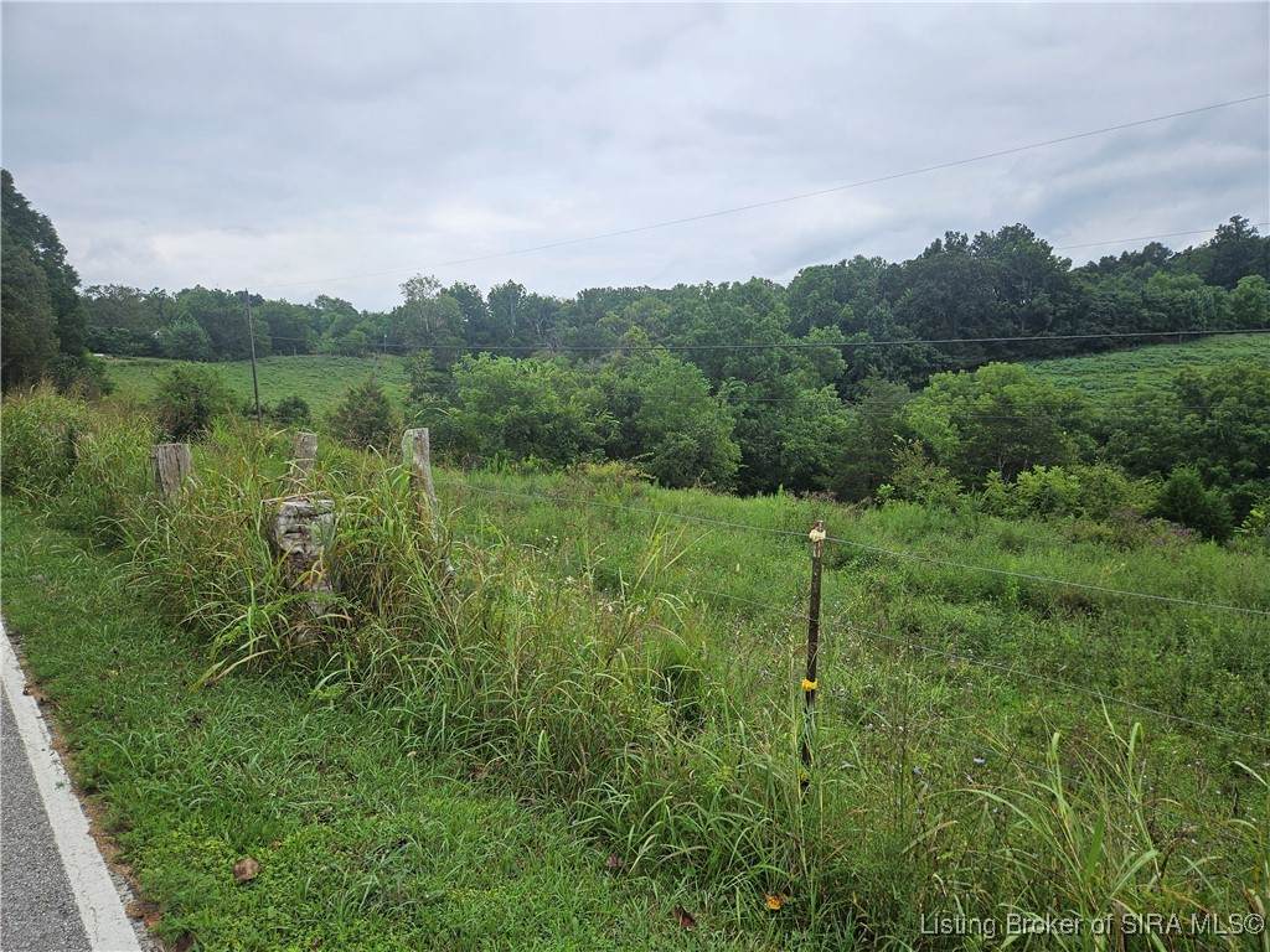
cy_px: 476
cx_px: 635
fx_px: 844
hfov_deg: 73.9
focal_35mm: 23
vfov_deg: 58.9
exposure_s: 1/1199
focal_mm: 5.4
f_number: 1.8
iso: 25
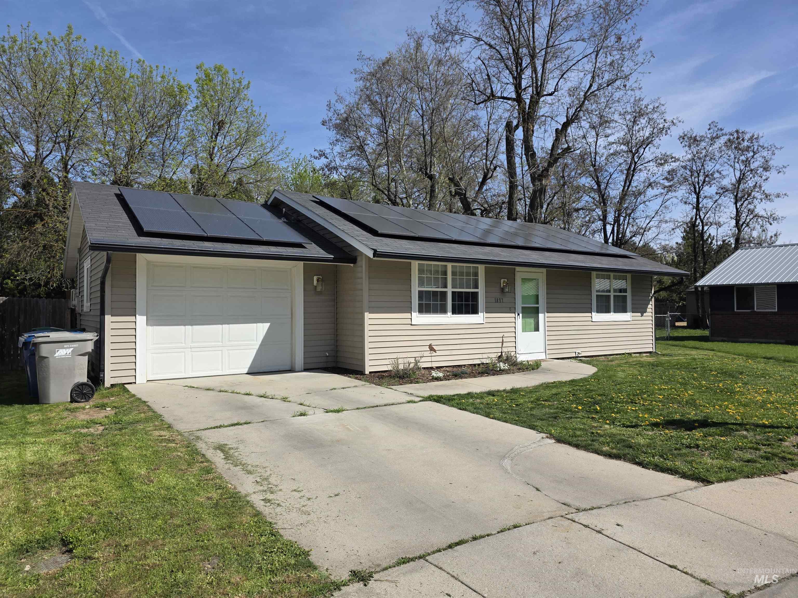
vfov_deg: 58.9
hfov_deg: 73.9
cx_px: 399
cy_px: 299
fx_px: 530
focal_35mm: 23
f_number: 1.7
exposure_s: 1/7626
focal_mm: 6.3
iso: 80
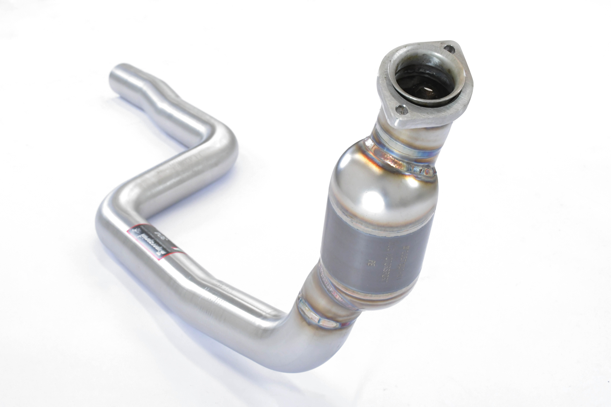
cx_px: 306
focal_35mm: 67
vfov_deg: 20.3
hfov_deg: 30.1
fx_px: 1137
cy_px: 204
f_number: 13
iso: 2500
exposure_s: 1/100
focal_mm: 45
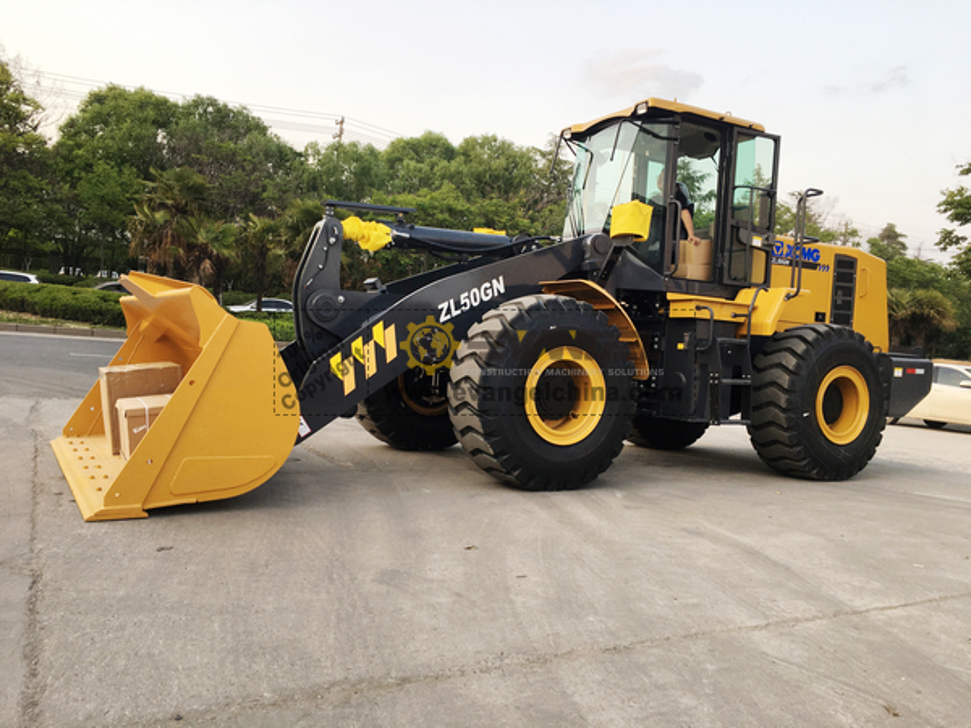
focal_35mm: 29
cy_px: 364
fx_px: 813
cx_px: 486
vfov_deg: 48.2
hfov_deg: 61.7
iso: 25
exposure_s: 1/102
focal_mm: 4.15
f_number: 2.2
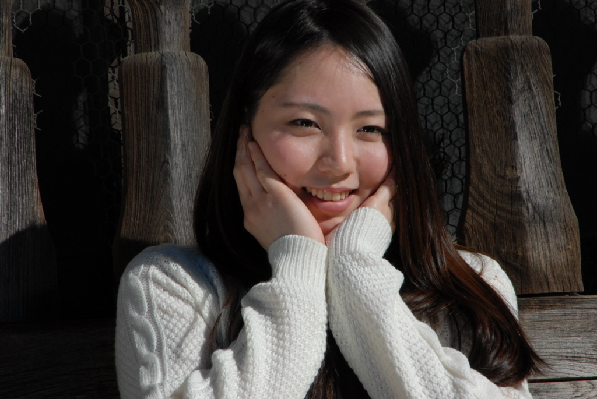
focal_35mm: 450
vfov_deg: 3.1
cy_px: 200
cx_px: 298
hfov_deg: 4.6
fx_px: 7470
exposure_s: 1/500
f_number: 13
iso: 400
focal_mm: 300
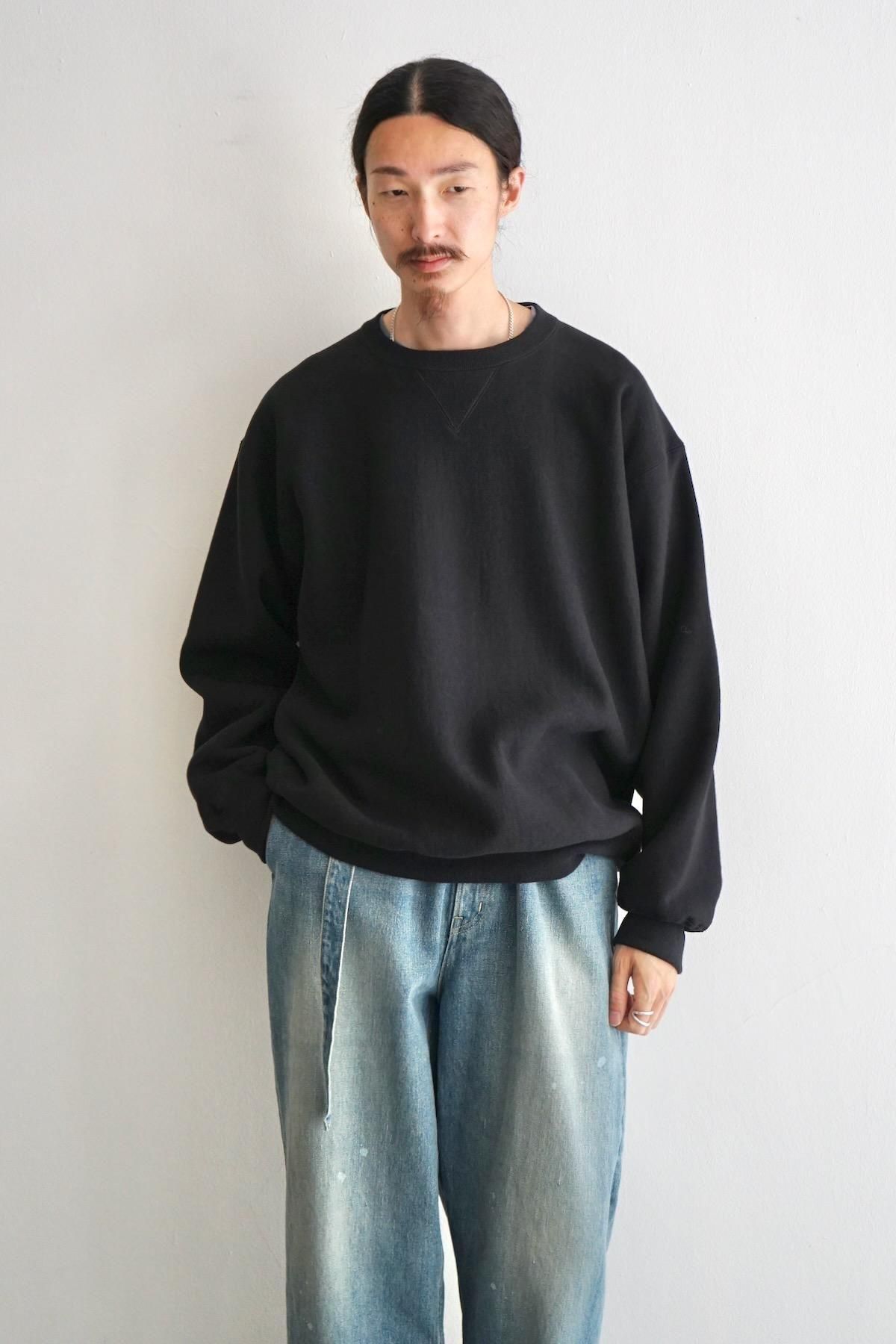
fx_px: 2277
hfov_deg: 22.3
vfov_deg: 32.9
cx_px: 448
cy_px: 672
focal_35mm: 61
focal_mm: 61
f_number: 5.6
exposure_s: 1/200
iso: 1000
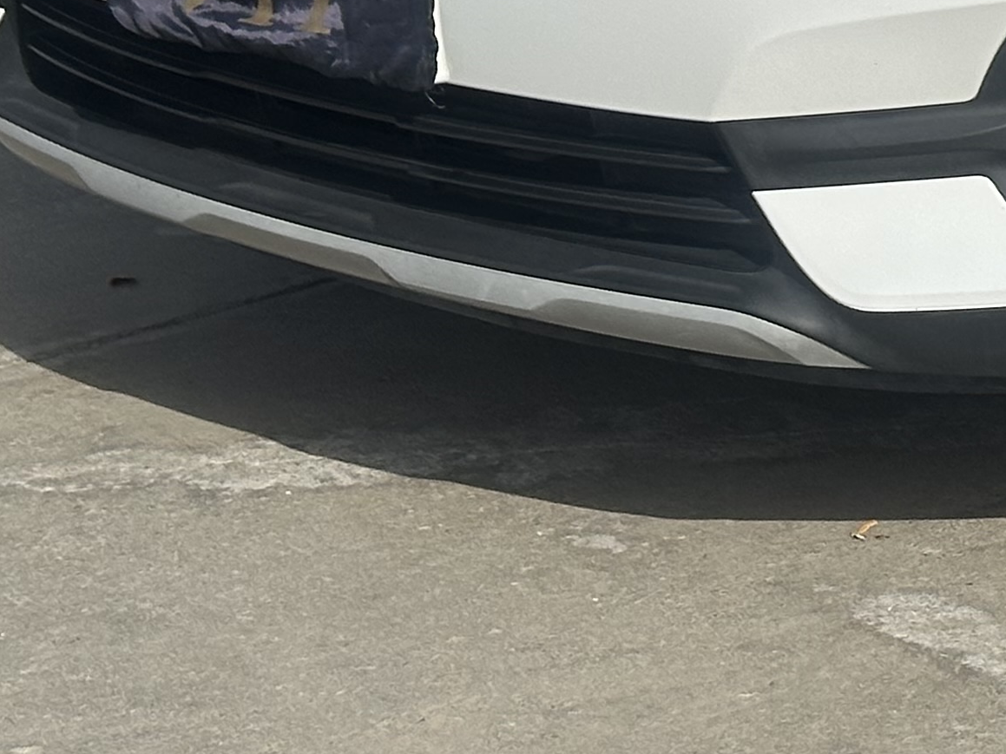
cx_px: 1550
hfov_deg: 11.3
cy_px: -423
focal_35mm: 167
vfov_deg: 8.7
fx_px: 4853
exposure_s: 1/8929
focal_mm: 6.86
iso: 64
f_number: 1.78
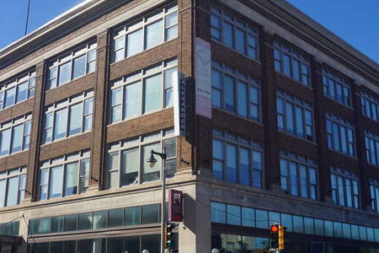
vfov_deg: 28.1
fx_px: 505
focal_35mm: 48
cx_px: 184
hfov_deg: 41.1
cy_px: 121
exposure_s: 1/125
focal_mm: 18
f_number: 11
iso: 100
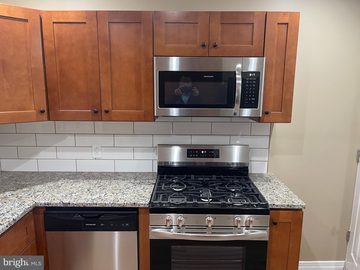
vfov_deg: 54.9
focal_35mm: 25
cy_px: 135
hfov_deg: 69.4
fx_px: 260
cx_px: 180
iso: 200
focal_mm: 5.1
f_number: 1.6
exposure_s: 1/60
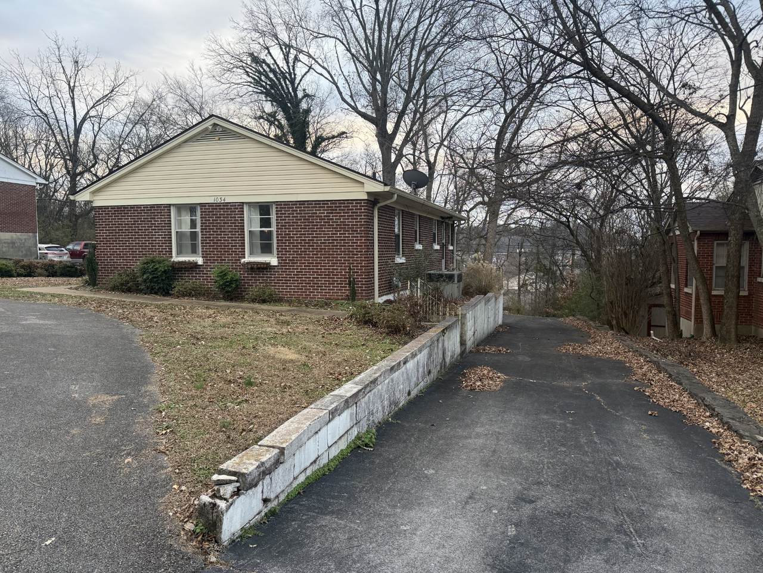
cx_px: 382
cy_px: 286
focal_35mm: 24
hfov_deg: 71.6
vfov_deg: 56.8
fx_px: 529
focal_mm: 6.76
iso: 200
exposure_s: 1/100
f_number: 1.78
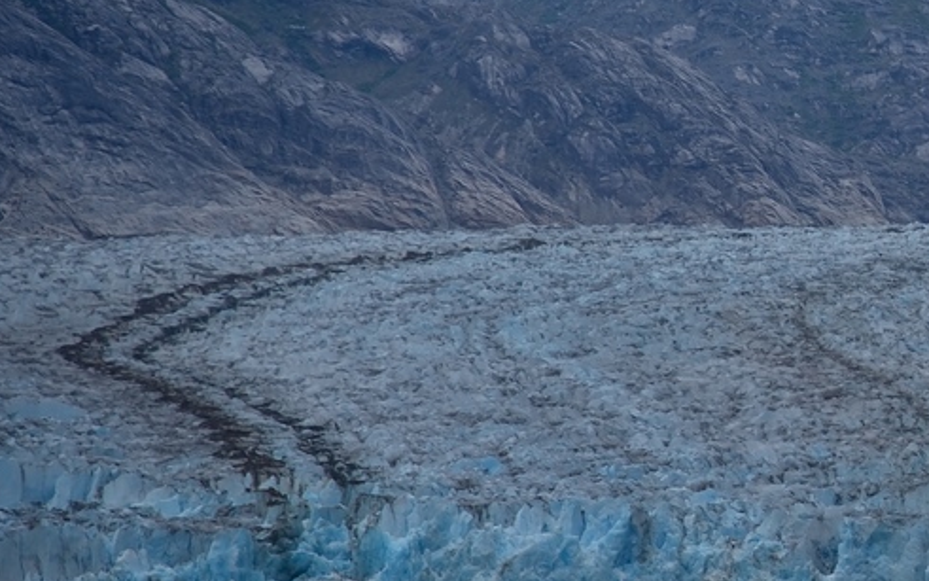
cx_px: 1184
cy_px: 312
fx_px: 8077
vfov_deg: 4.1
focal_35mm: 319
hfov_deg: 6.5
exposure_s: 1/250
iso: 100
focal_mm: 120
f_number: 6.3
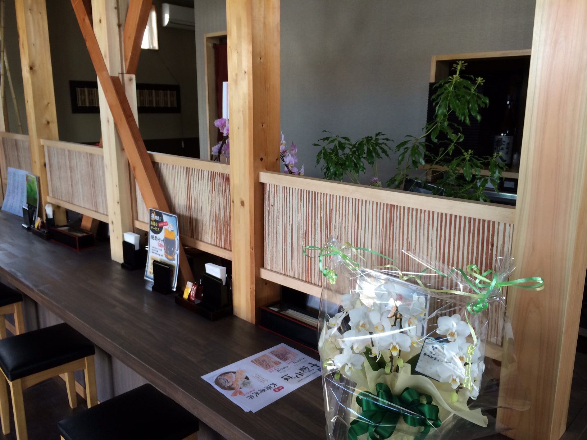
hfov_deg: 60.0
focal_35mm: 30
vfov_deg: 46.8
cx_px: 294
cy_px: 220
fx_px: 509
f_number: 2.2
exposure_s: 1/30
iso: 64
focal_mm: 4.12
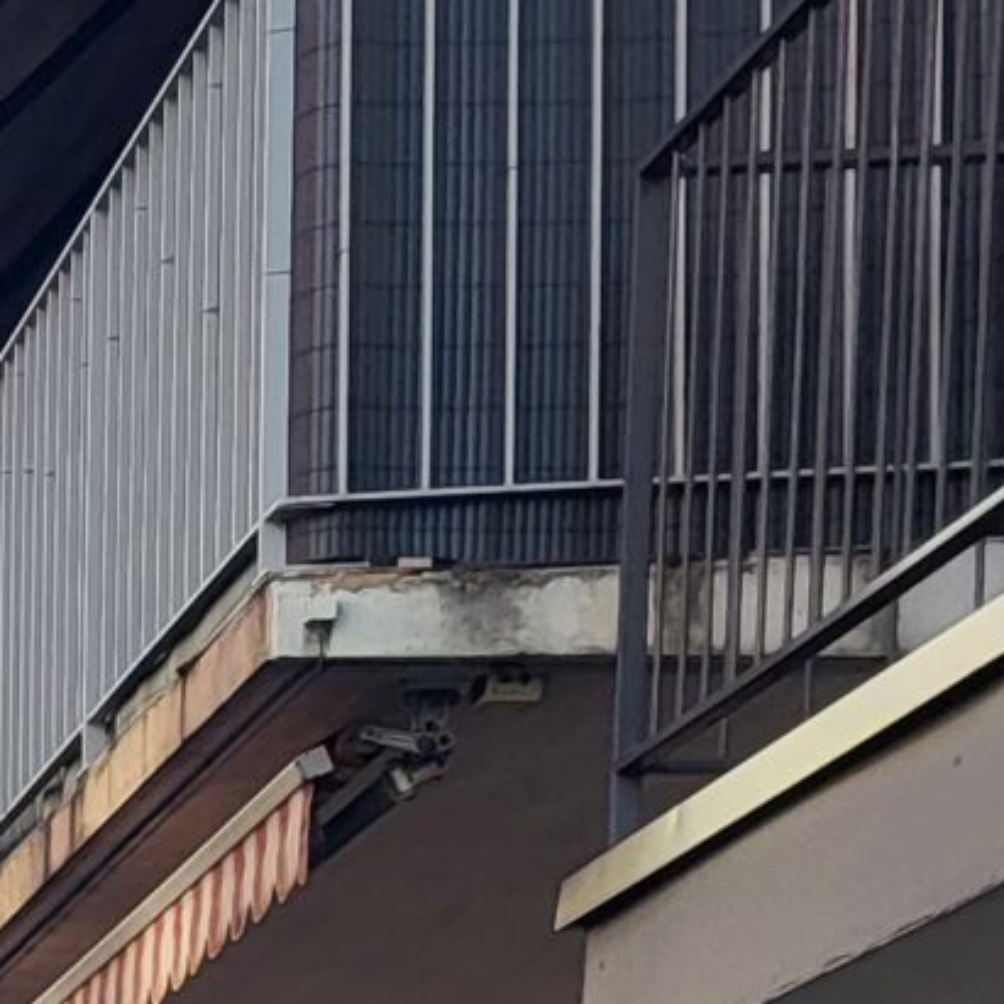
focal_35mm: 143
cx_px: -1803
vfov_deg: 11.3
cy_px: 1881
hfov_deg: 9.9
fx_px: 4692
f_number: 1.8
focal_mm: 5.4
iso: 40
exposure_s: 1/1024
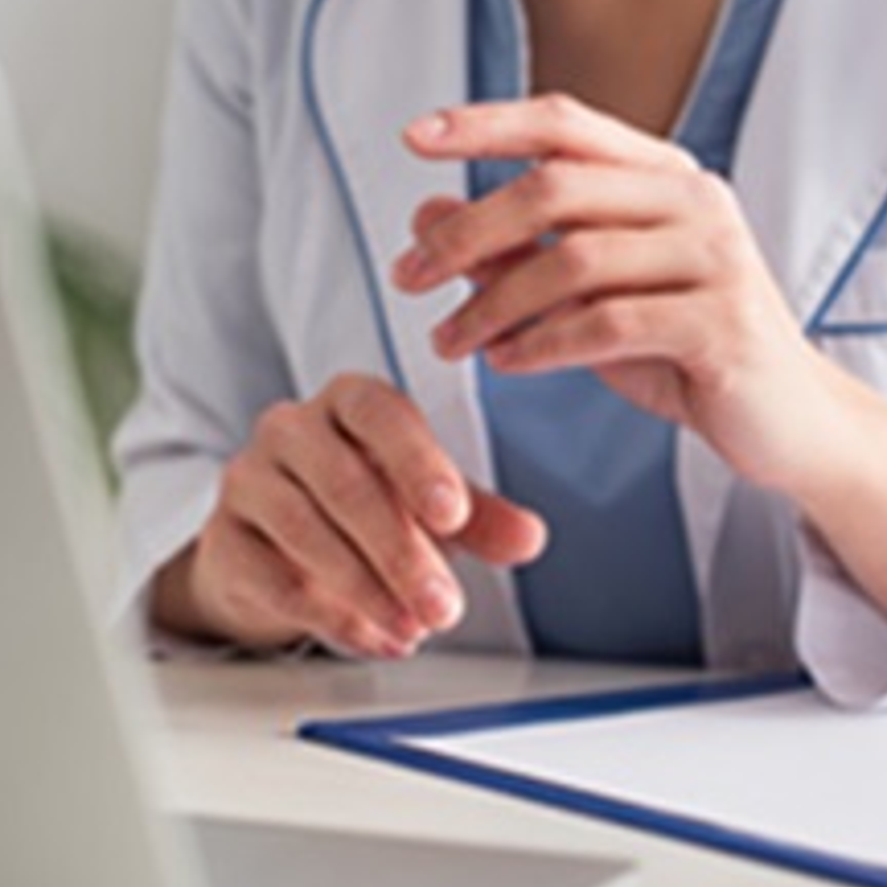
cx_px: 501
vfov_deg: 16.7
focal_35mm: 104
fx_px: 3015
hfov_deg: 16.7
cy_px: 466
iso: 200
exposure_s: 1/200
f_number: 3.2
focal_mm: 50
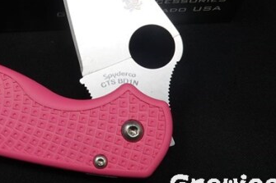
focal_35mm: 63
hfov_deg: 30.7
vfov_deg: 21.3
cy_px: 33
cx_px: 37
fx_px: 483
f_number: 10
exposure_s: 1/40
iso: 500
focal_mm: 12.25
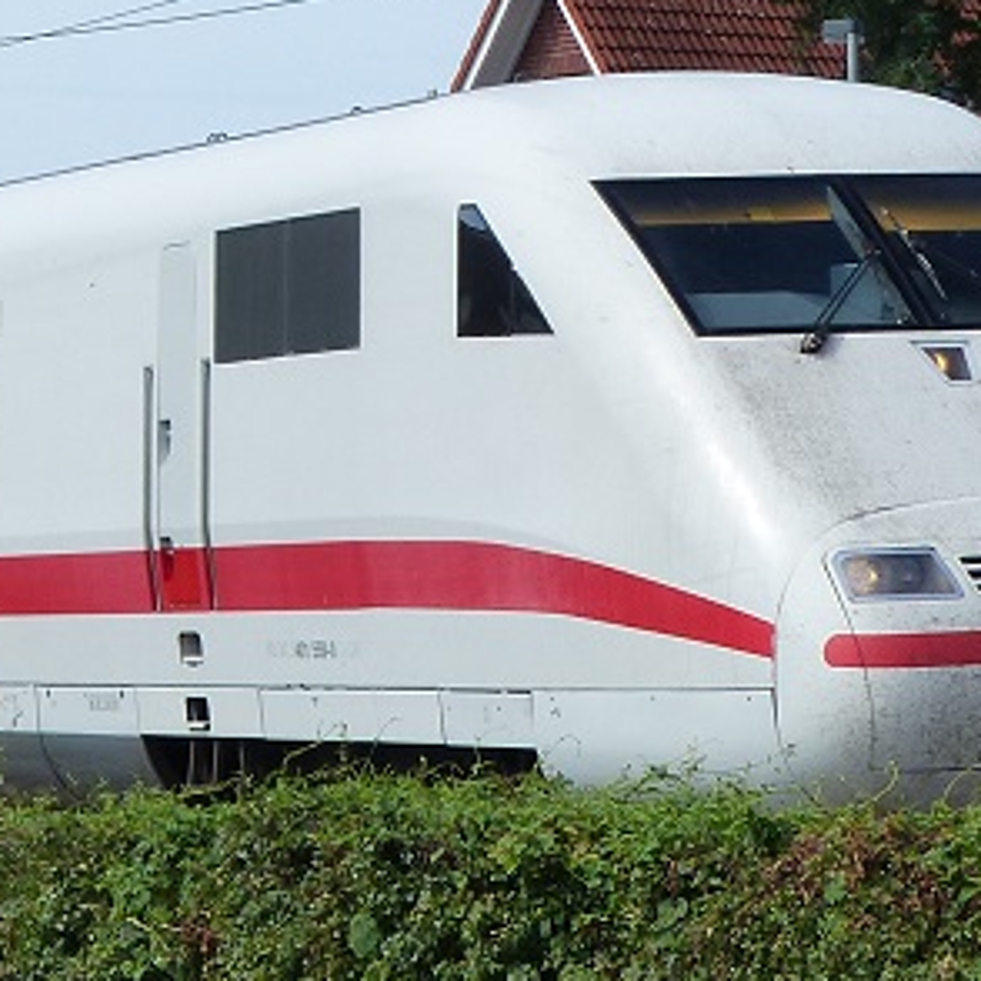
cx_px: 137
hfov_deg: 7.9
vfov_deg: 7.9
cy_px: 227
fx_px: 7054
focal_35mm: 220
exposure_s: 1/1000
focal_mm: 10.9
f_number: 4
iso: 160
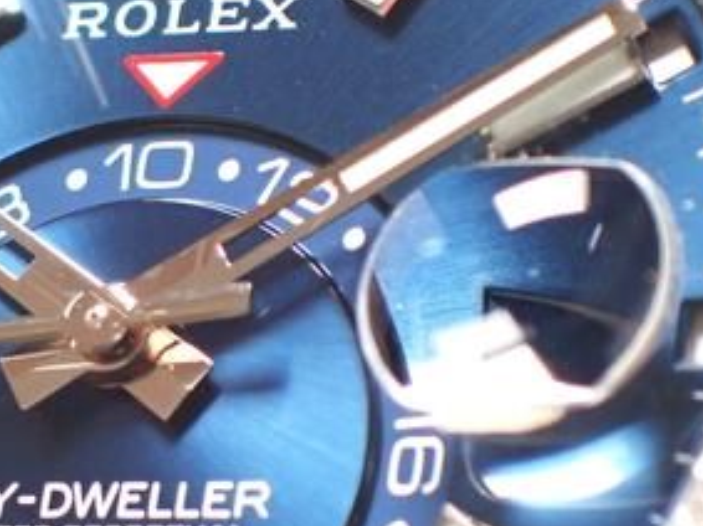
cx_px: 174
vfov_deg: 6.6
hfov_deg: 8.7
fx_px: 4588
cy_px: 342
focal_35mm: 226
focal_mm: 18
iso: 400
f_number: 4.9
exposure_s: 1/60
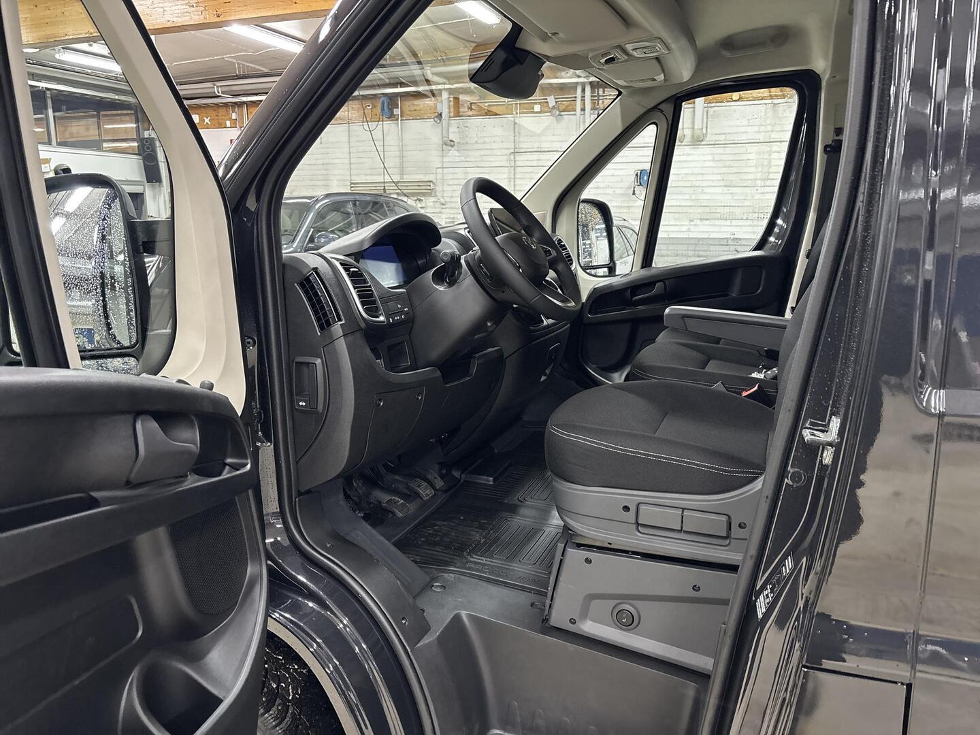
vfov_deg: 53.1
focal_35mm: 26
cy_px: 368
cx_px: 490
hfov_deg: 67.3
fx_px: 736
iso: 500
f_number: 1.6
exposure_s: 1/50
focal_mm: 5.96
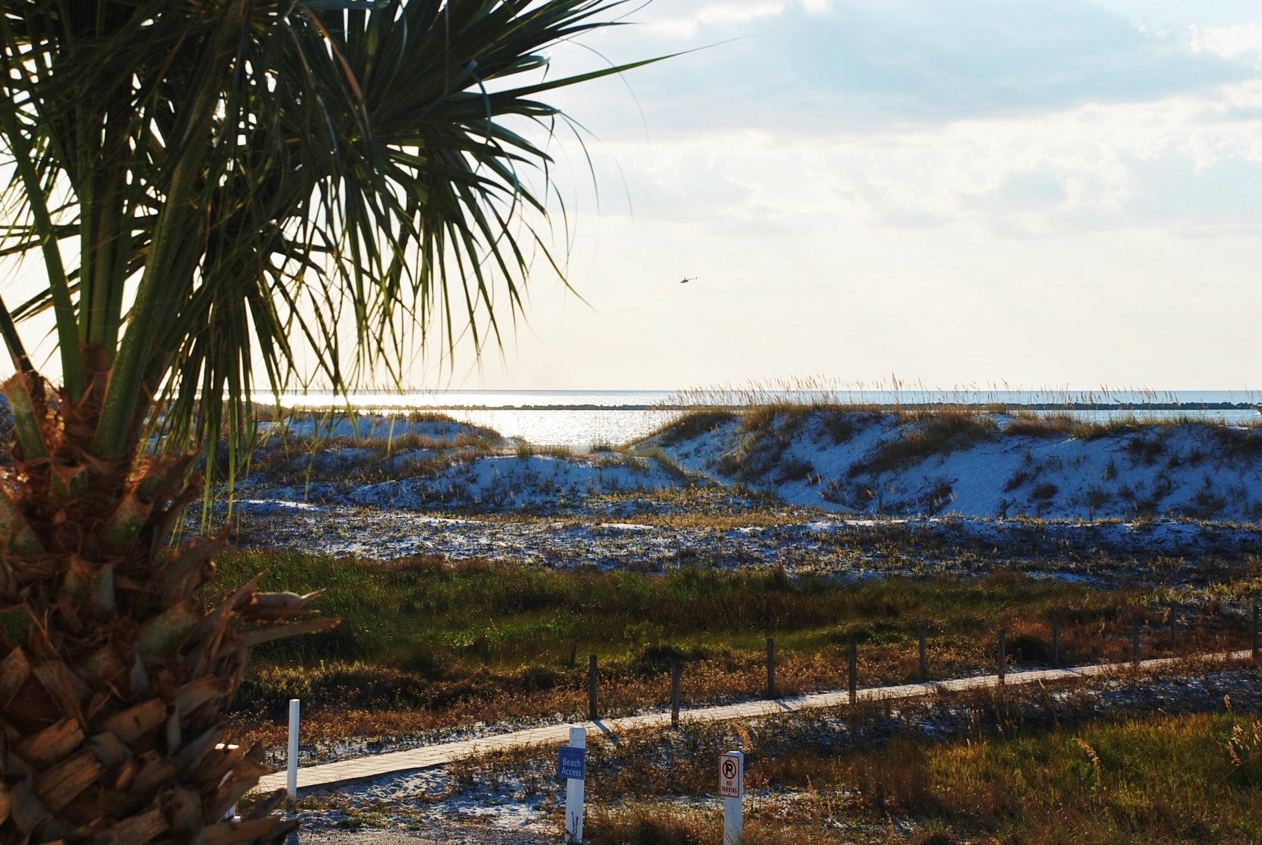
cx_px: 631
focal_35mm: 78
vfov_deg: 17.5
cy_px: 422
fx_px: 2738
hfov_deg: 26.0
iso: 100
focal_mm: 52
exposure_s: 1/320
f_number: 9
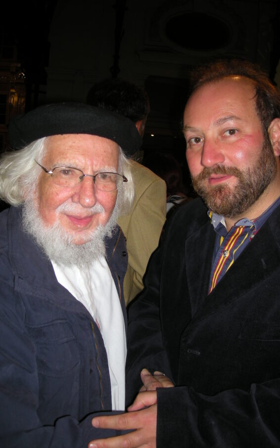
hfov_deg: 33.5
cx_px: 156
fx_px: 464
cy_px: 219
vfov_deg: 51.5
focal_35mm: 38
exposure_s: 1/60
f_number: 2.8
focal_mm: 5.7
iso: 50
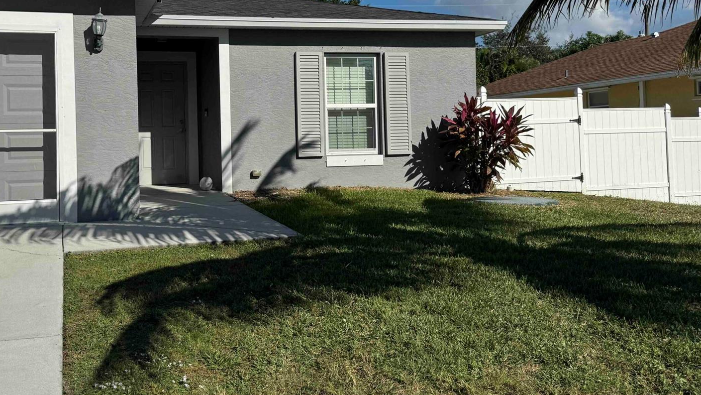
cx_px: 241
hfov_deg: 51.9
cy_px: 126
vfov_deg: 30.9
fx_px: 706
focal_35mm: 38
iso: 80
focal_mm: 6.76
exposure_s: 1/9009
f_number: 1.78
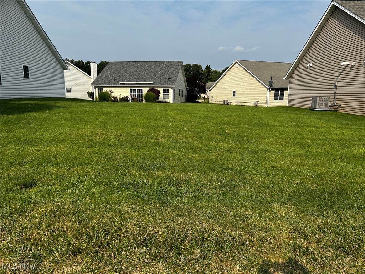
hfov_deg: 67.3
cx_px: 182
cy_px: 137
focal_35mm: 26
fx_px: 274
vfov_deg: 53.1
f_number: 1.5
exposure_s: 1/4115
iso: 50
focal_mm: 5.7
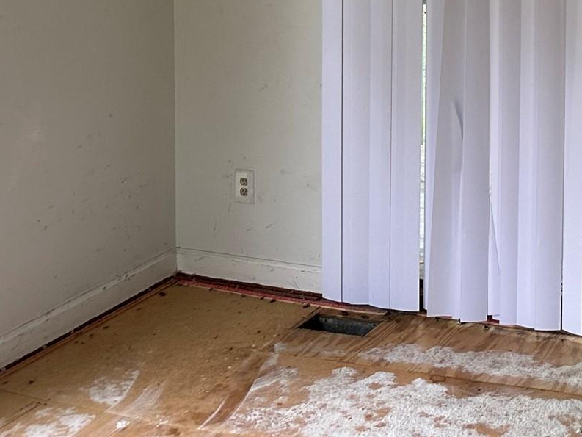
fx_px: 1043
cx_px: 697
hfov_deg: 27.5
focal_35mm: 62
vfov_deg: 21.5
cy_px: -123
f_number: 1.78
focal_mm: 6.86
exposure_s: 1/121
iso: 125
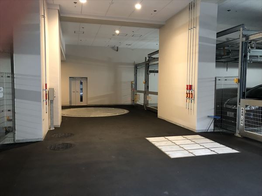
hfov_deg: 63.4
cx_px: 131
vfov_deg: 49.7
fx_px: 212
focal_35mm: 28
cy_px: 98
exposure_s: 1/9
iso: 100
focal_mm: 3.99
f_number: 1.8
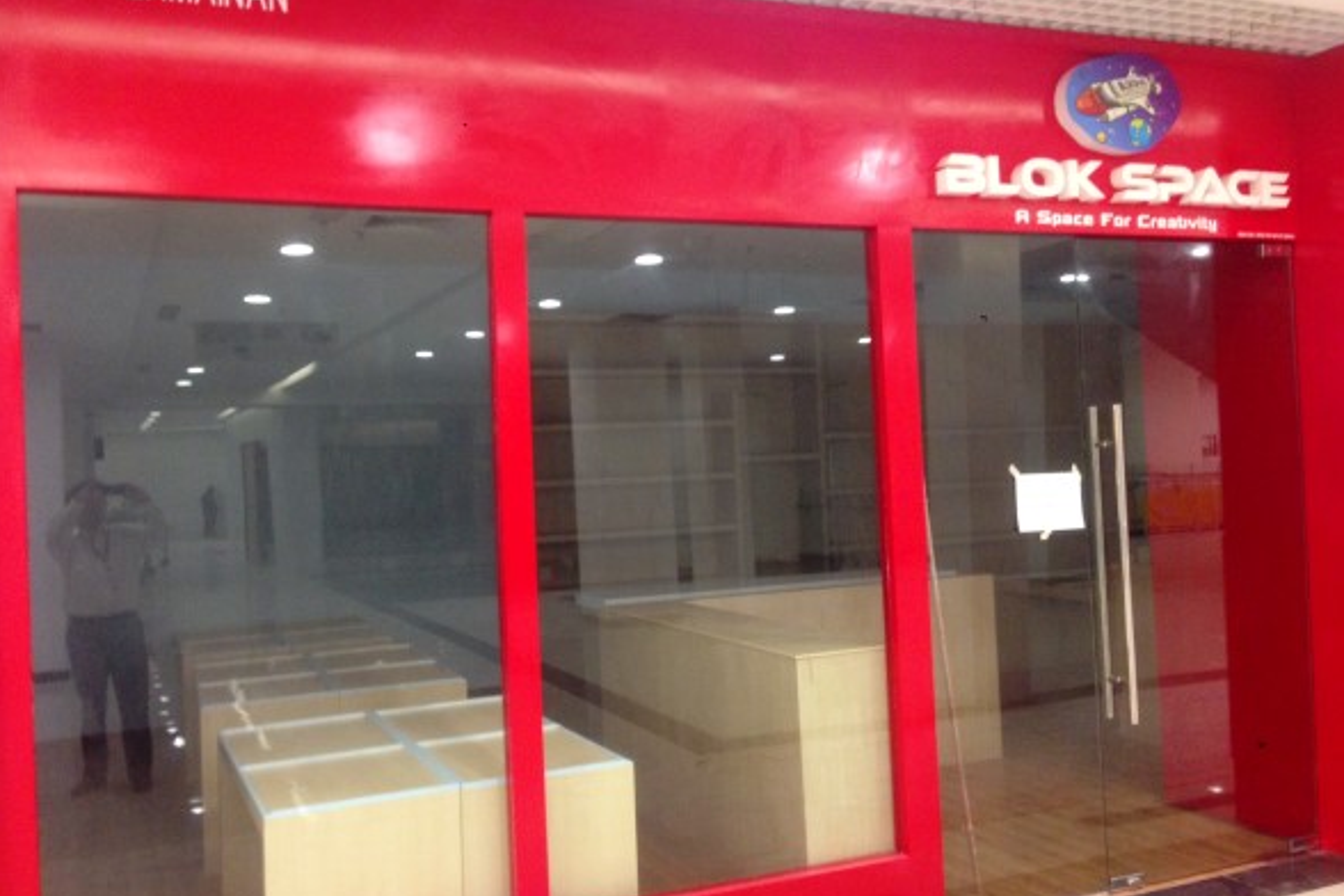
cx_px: 665
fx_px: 1307
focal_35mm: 35
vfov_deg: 37.8
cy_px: 437
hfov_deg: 54.4
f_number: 2.4
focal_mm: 4.12
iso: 160
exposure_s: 1/20
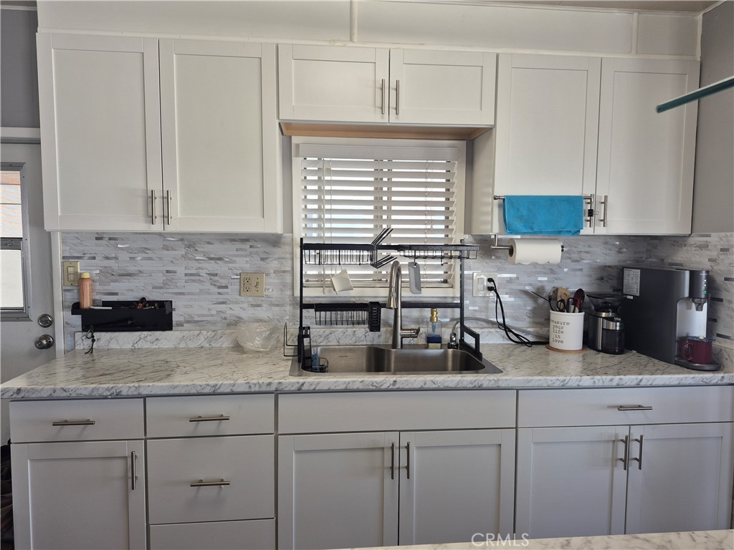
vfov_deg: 58.9
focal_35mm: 23
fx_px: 488
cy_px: 275
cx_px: 367
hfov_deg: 73.9
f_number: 1.8
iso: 40
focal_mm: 5.4
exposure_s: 1/53
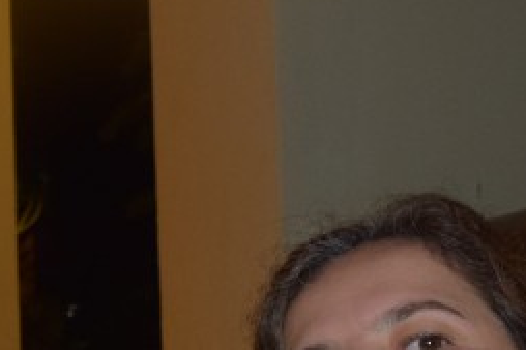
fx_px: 1592
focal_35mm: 109
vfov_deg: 12.3
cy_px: 393
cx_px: 176
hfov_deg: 18.7
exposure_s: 1/60
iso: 1100
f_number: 3.5
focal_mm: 18
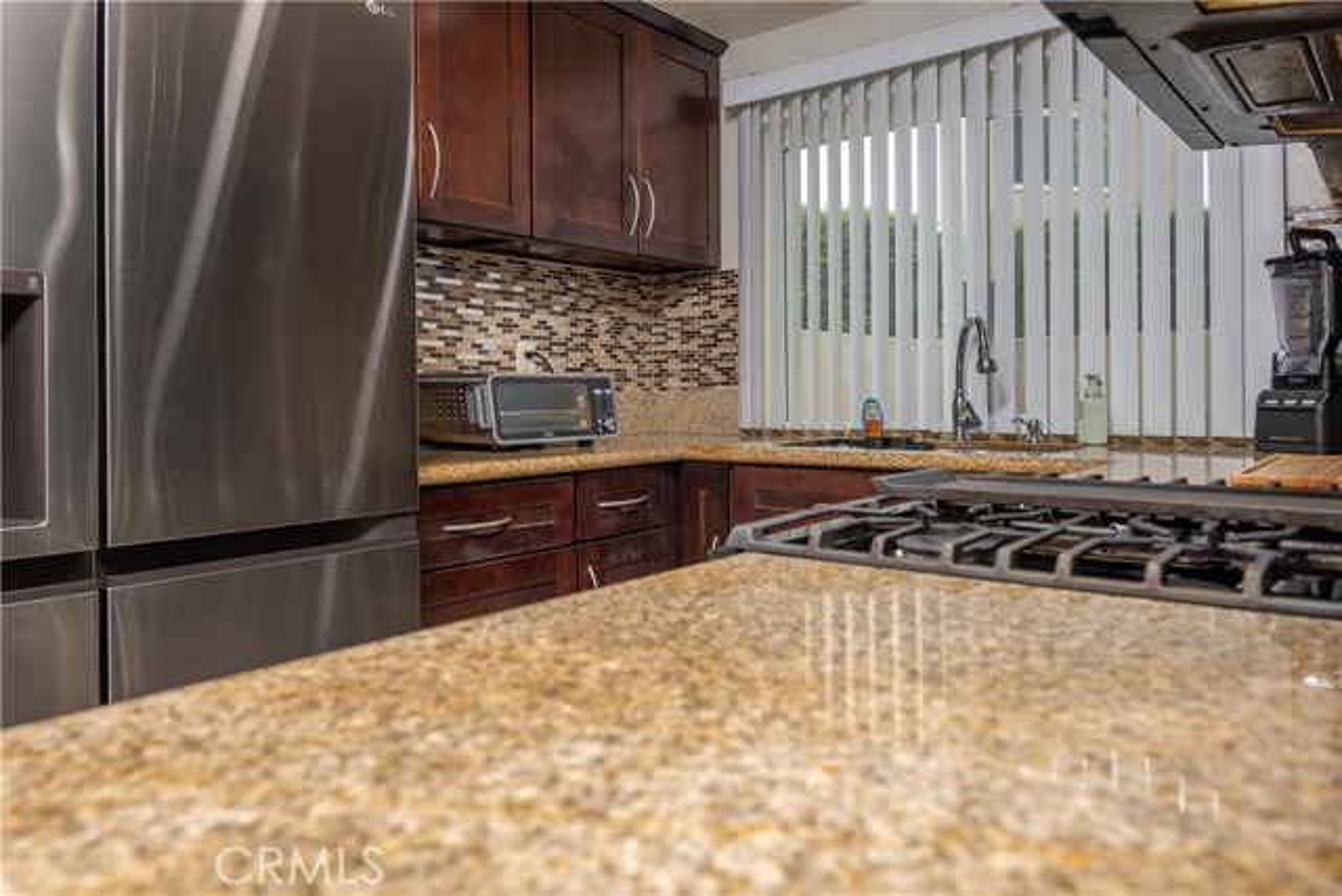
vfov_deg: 53.2
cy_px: 448
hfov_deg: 73.7
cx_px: 671
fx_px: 895
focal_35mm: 24
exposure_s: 1/50
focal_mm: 24
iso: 250
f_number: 5
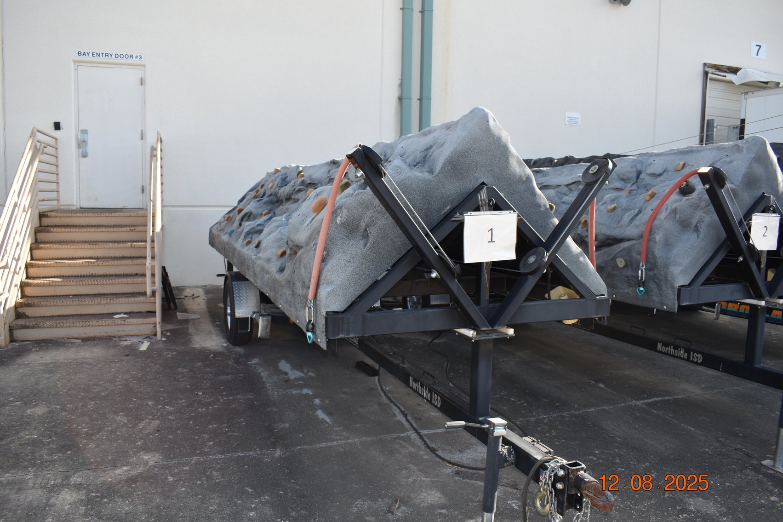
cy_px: 261
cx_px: 392
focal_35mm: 27
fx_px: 587
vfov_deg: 47.9
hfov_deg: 67.4
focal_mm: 18
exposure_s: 1/200
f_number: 5
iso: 100
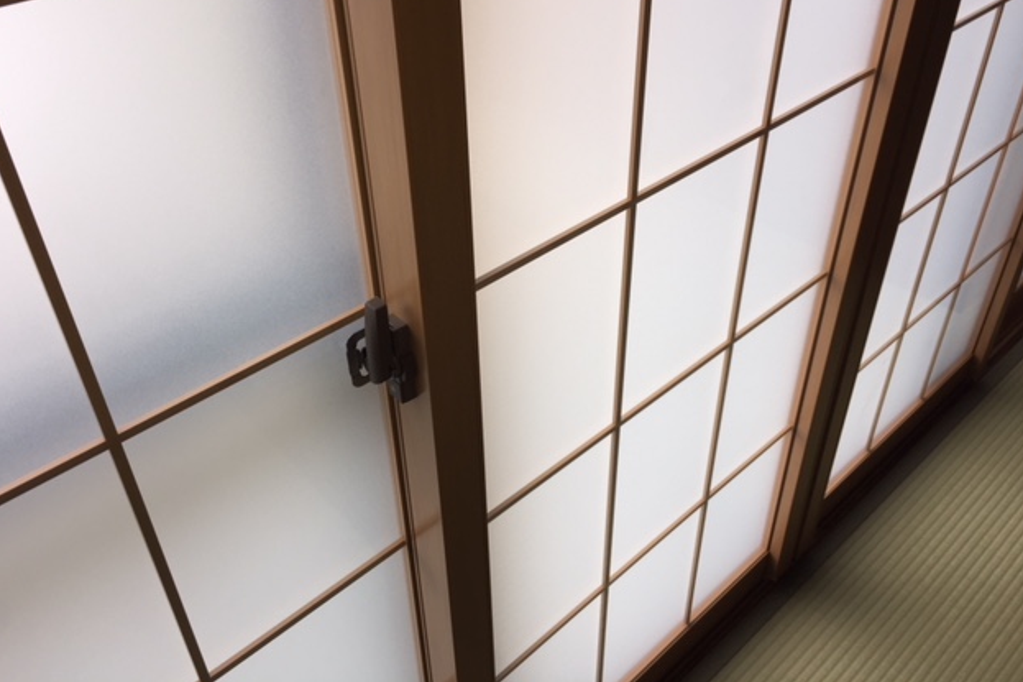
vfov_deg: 42.2
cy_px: 291
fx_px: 881
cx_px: 509
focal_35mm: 31
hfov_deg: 60.3
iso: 32
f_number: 2.2
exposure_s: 1/156
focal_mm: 4.15
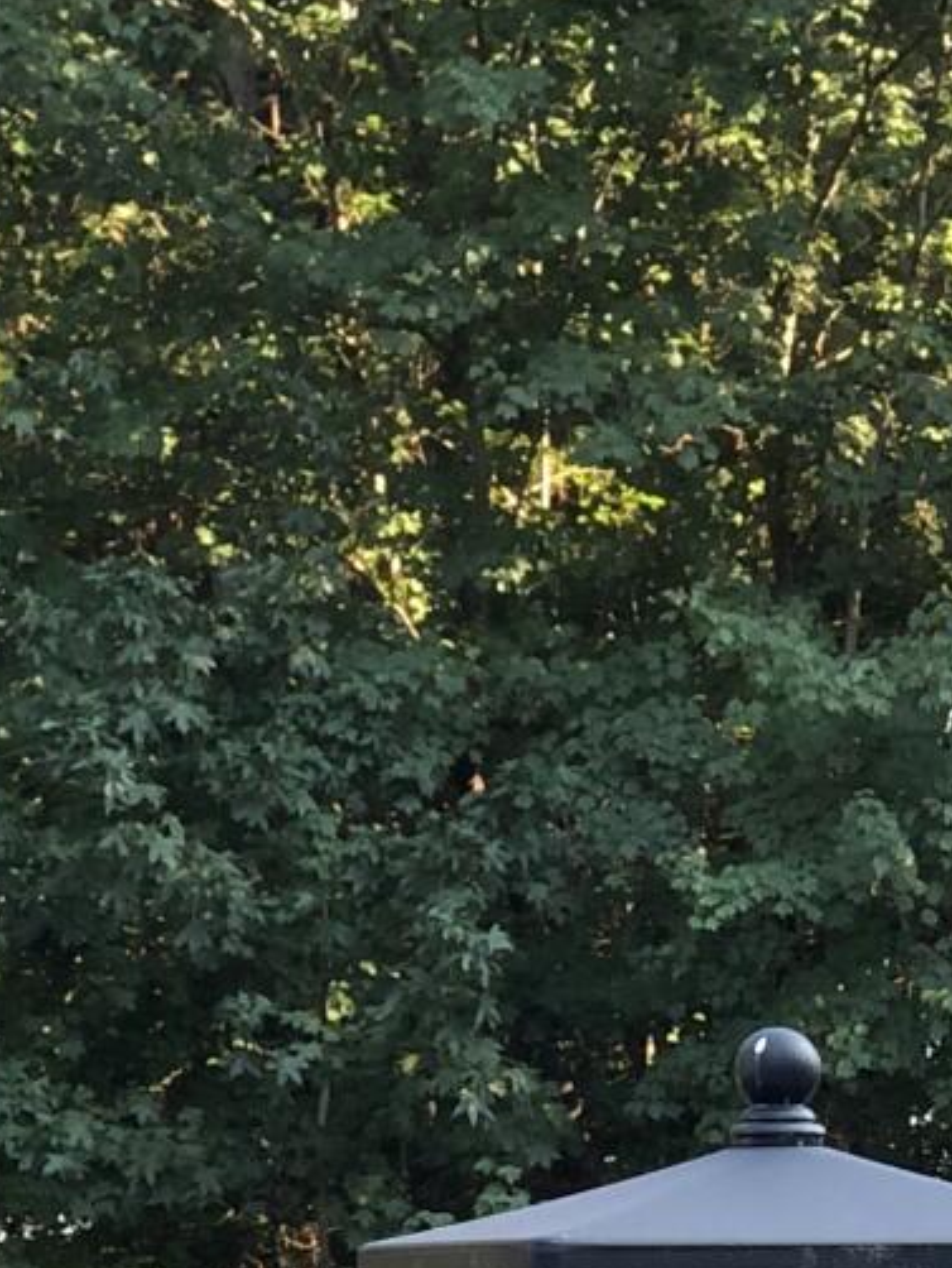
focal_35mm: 207
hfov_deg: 7.1
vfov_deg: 9.3
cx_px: 1414
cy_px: 1869
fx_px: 7584
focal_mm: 6
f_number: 2.4
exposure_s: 1/60
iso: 16
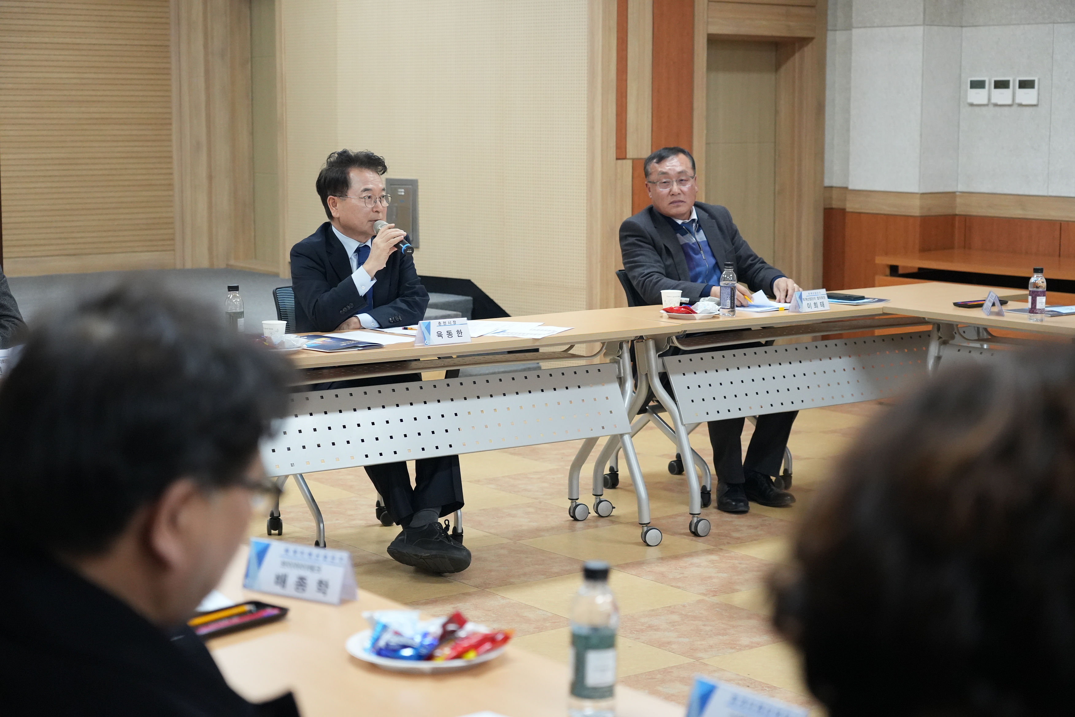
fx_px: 1881
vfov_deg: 21.6
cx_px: 538
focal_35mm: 63
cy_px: 358
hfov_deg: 31.9
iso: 5000
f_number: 4
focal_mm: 63
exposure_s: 1/250
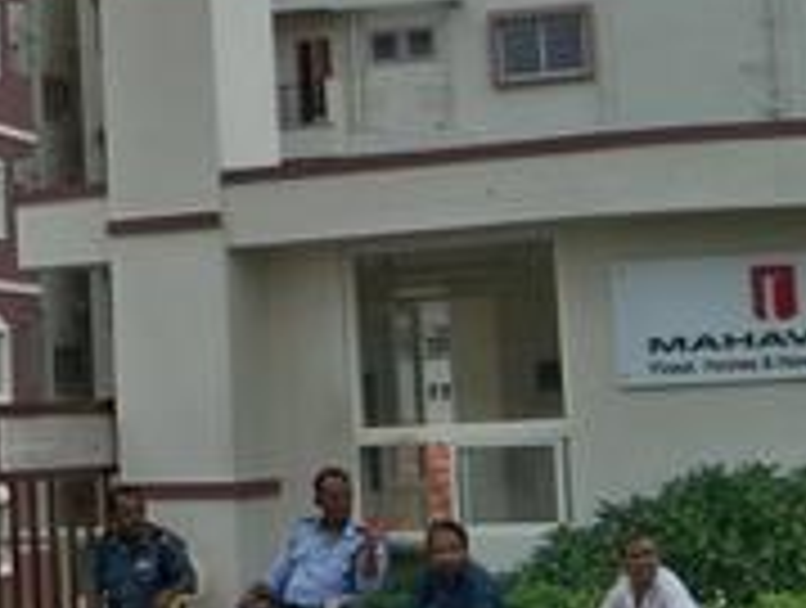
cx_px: -180
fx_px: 2730
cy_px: -54
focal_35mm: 117
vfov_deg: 12.5
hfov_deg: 16.1
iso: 64
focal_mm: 6.2
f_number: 3.5
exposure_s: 1/200
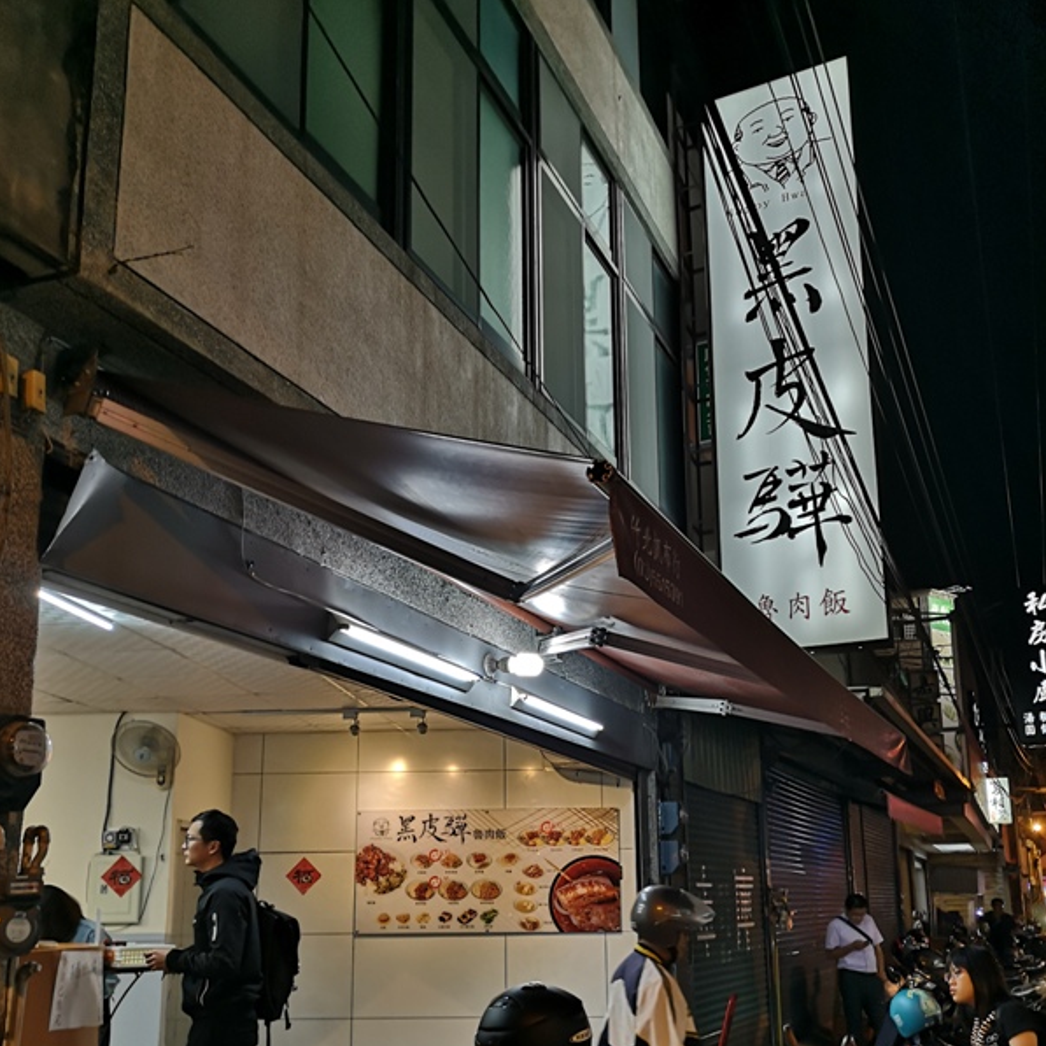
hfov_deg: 51.1
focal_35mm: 32
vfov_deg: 50.3
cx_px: 522
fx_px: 1094
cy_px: 690
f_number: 1.8
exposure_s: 1/60
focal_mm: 3.95
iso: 125
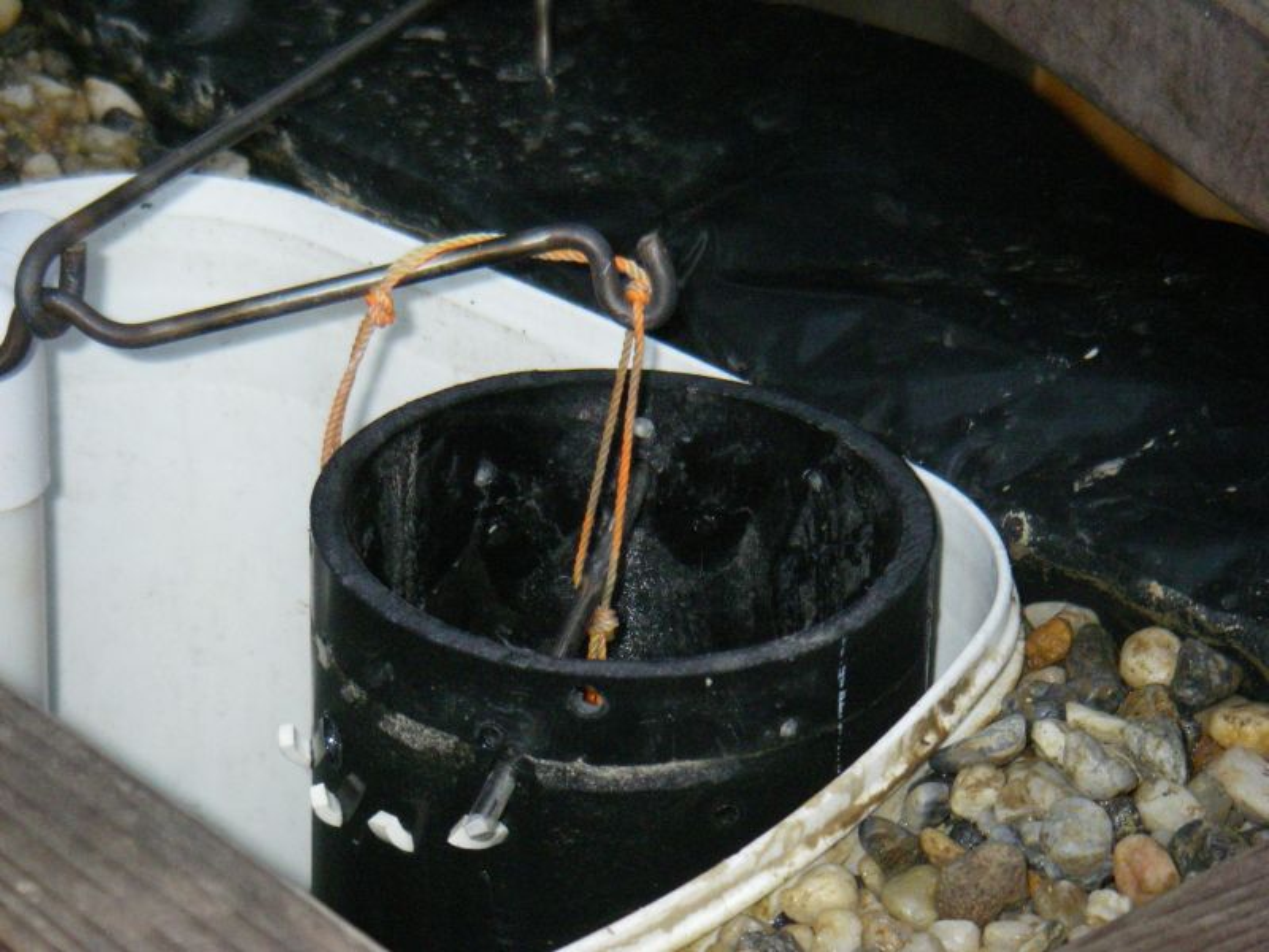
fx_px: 4179
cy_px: 476
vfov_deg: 13.0
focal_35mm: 114
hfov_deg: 17.3
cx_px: 634
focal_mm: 18.9
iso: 400
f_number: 4
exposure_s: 1/100
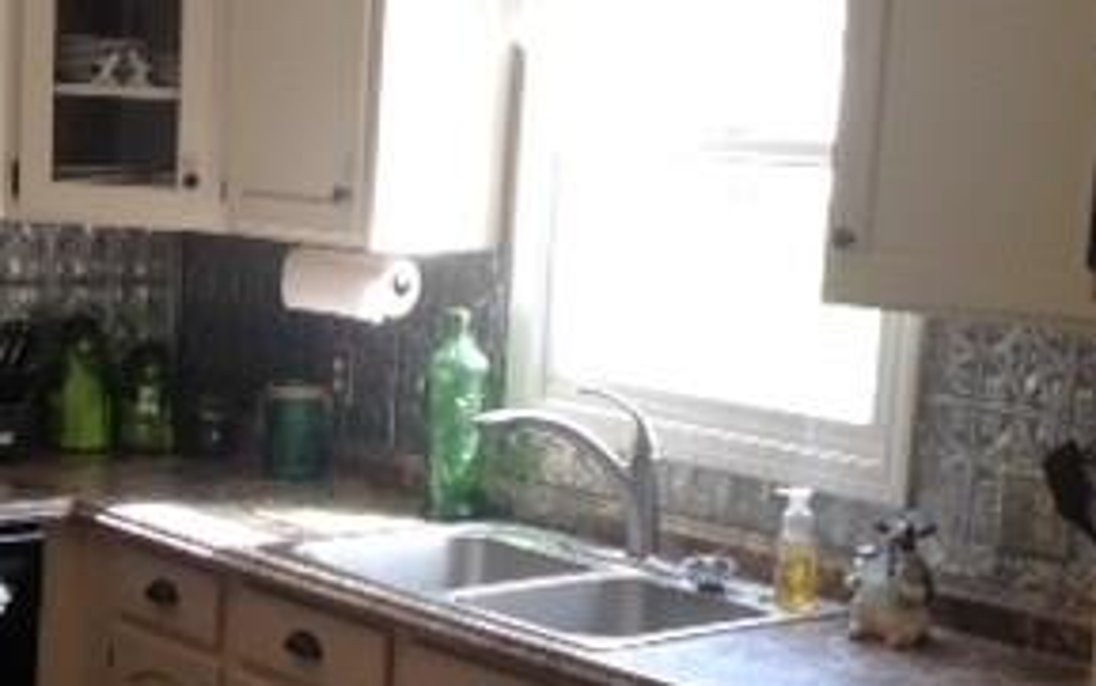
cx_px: 334
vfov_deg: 15.9
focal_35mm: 82
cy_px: 421
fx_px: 2451
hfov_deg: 25.0
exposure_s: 1/40
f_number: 2.4
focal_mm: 4.28
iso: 64
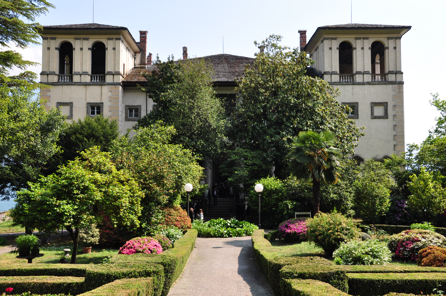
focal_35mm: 38
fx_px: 464
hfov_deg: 51.3
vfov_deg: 35.4
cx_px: 223
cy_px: 148
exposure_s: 1/125
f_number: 10
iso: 200
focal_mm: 25
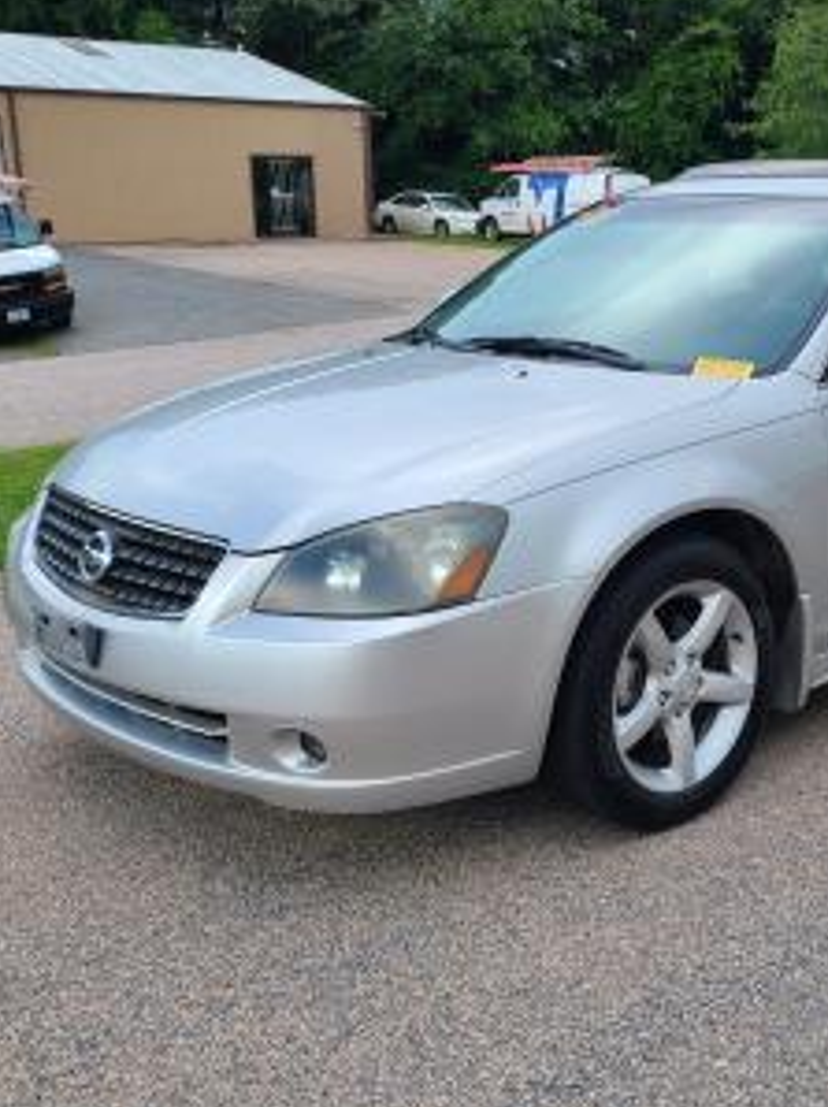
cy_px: 554
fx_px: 1405
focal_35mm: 44
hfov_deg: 32.1
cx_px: 635
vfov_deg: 43.0
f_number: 1.8
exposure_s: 1/504
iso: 40
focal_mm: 5.4
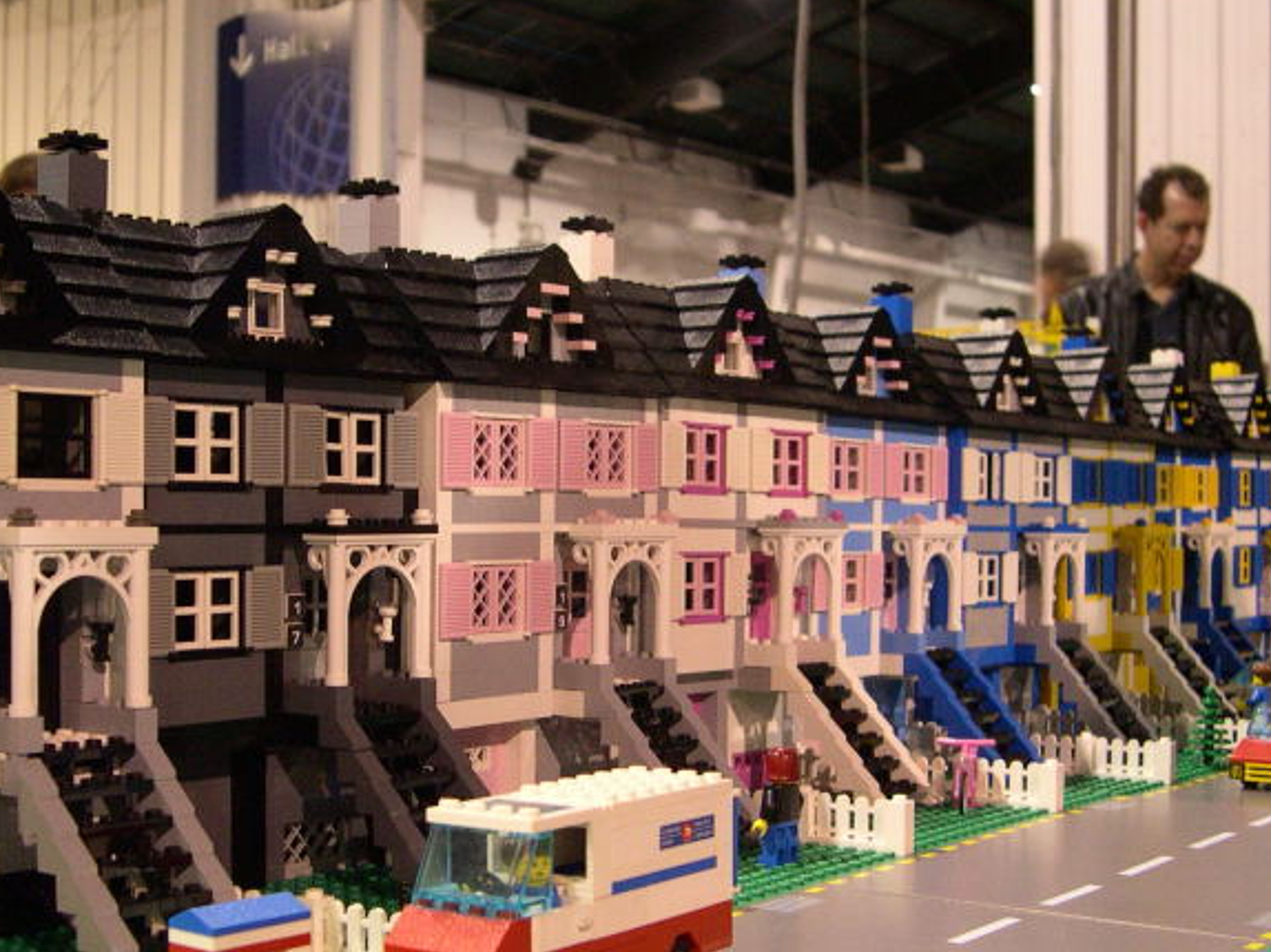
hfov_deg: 36.1
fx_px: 1945
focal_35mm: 53
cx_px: 558
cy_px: 589
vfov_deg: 27.4
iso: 400
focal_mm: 8
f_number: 2.8
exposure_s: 1/25.3
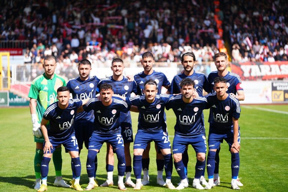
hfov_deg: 16.4
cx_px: 144
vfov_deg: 11.0
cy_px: 96
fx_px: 1000
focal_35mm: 125
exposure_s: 1/1000
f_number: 2.8
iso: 100
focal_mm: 125
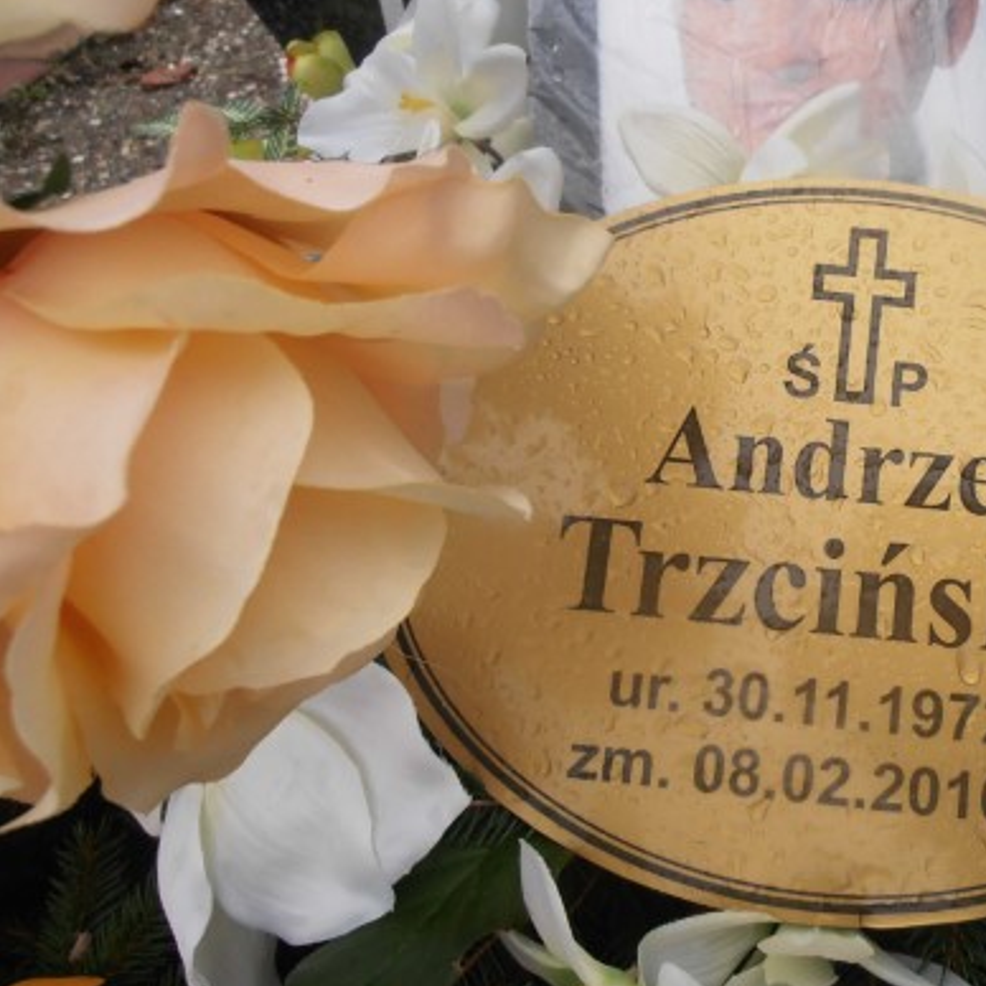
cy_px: 424
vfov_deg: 47.1
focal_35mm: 35
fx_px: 1128
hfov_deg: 44.6
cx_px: 808
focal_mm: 4.2
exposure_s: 1/250
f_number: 3
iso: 80
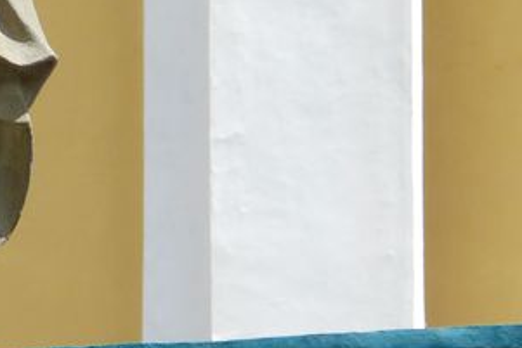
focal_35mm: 898
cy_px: -97
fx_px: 13027
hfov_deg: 2.3
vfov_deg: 1.5
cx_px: -144
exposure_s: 1/400
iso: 100
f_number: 5.6
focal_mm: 53.4
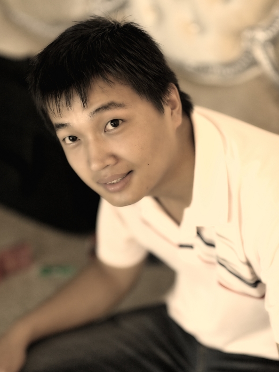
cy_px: 208
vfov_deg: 21.1
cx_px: 140
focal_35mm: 93
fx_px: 999
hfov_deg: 15.9
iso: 3200
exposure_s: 1/100
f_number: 1.8
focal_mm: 85
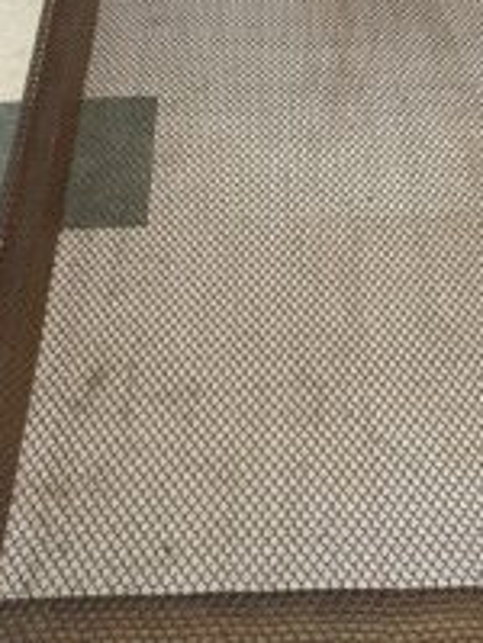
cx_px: 354
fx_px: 967
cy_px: 367
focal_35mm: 52
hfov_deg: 27.7
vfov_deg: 36.8
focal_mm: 4.2
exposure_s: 1/60
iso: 160
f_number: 1.6
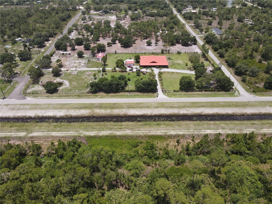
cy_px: 102
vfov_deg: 56.8
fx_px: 189
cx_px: 136
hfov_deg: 71.6
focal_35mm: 24
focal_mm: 4.5
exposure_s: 1/500
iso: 100
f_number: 2.8
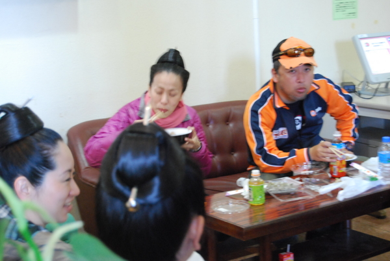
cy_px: 130
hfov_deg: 28.0
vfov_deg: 19.0
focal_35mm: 72
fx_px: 781
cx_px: 195
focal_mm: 48
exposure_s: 1/15
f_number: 5.6
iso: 1600
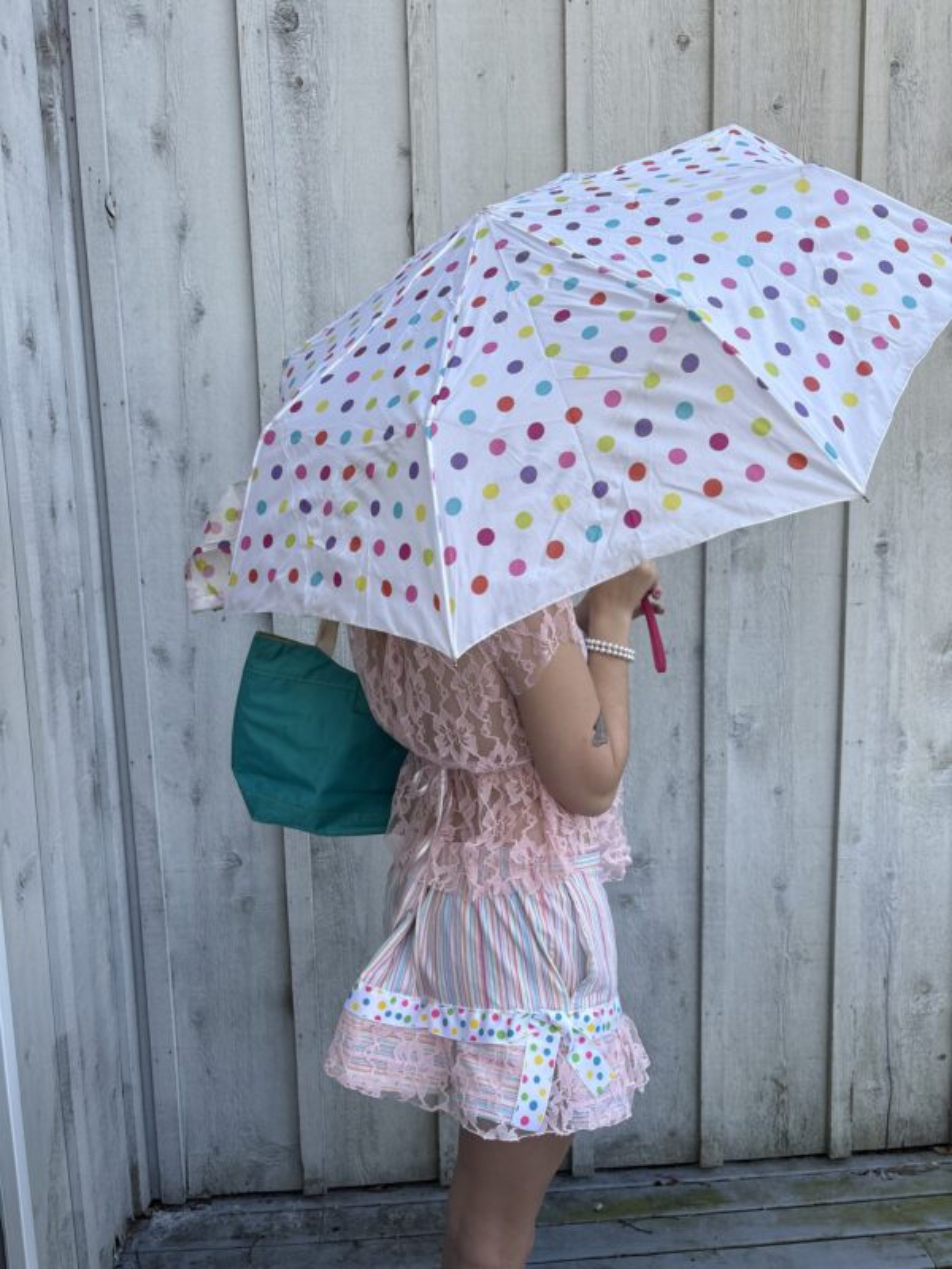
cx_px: 476
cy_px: 634
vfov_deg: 67.3
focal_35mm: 26
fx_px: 953
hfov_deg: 53.1
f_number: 1.6
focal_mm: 5.96
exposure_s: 1/195
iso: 40
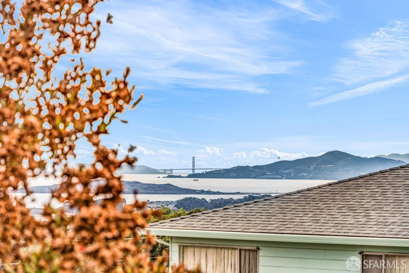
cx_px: 204
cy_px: 136
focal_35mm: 126
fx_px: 1432
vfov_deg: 10.9
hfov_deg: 16.3
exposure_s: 1/400
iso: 100
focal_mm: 126
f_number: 6.3
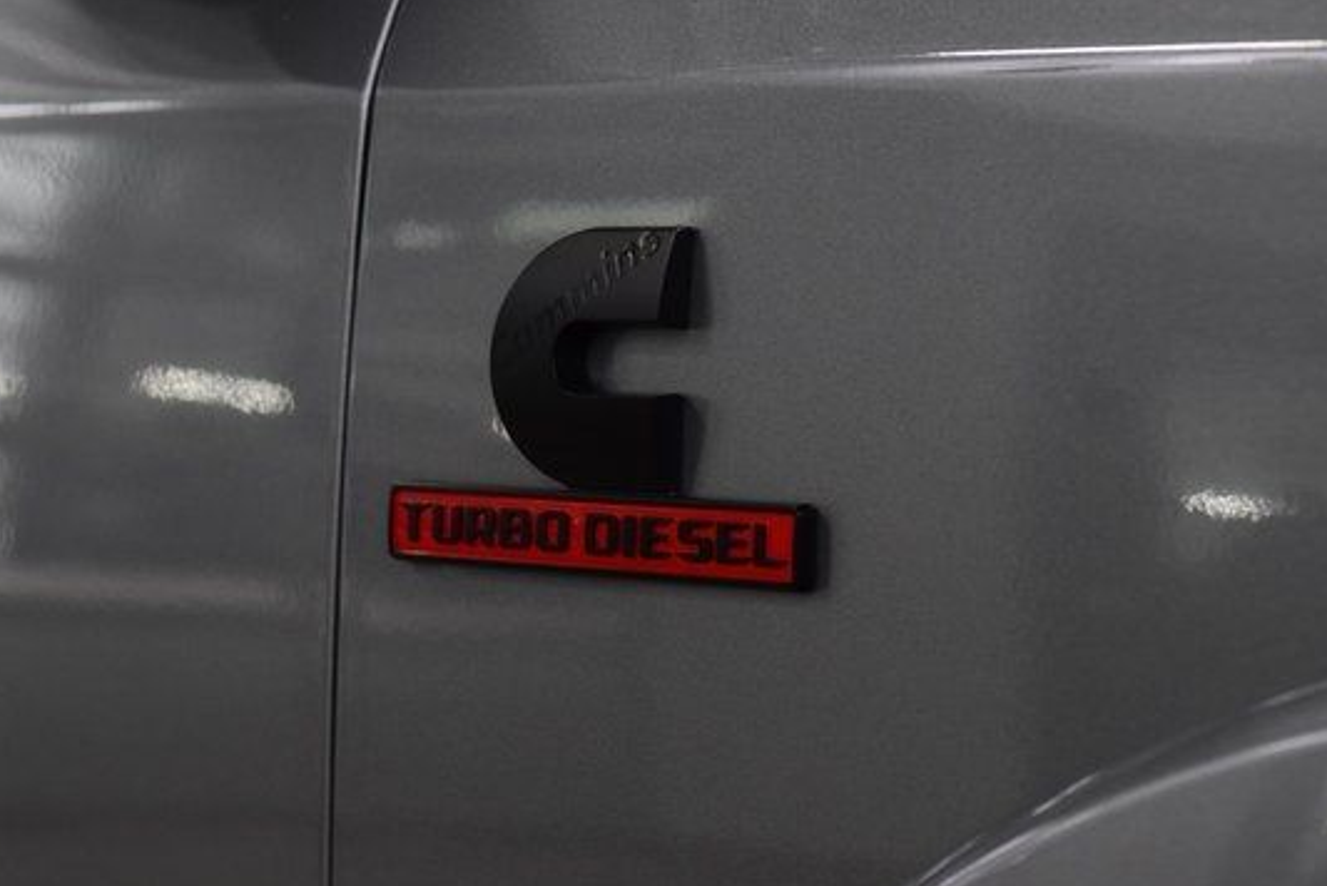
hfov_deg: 16.2
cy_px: 452
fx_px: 4647
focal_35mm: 126
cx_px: 598
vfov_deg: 10.9
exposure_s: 1/125
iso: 1600
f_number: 5
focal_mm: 70
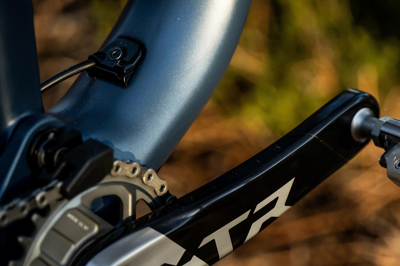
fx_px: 3689
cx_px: 306
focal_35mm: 332
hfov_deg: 6.2
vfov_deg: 4.1
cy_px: 179
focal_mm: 170
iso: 800
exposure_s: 1/4000
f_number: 3.2
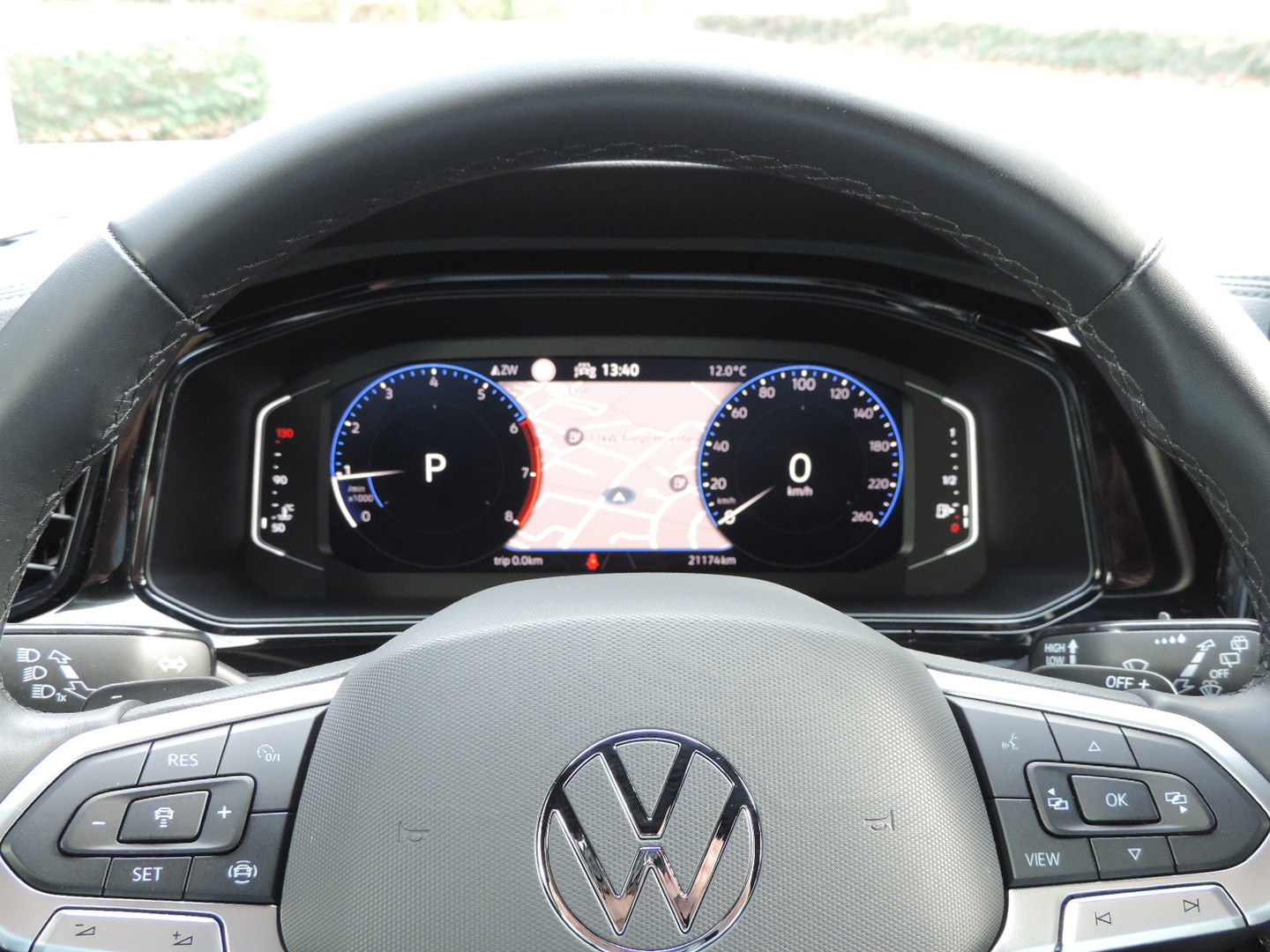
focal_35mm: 35
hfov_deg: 52.6
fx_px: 1284
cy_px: 476
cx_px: 635
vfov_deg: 40.7
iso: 400
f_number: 3.3
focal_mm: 6.2
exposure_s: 1/40
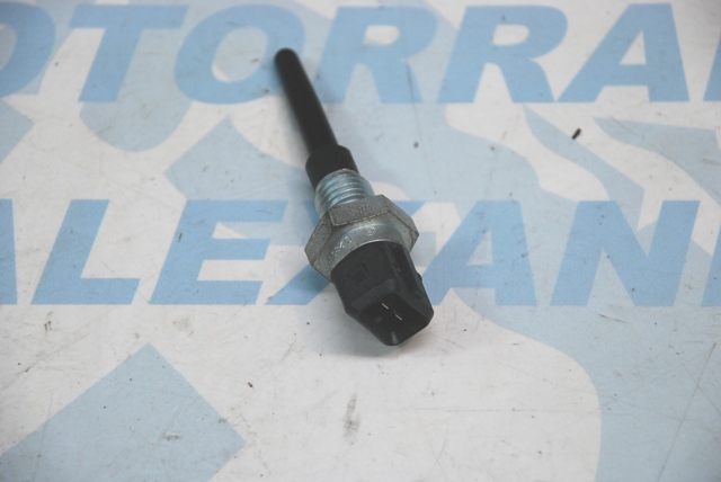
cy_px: 241
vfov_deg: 8.2
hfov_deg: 12.2
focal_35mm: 168
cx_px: 360
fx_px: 3368
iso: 400
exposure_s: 1/125
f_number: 5.6
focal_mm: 112
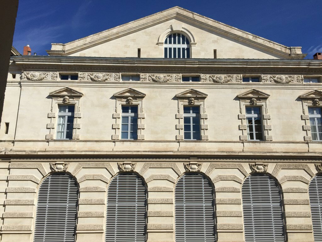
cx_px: 161
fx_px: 270
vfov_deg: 48.2
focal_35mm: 29
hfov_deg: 61.7
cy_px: 121
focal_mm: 4.15
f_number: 2.2
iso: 32
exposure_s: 1/4405
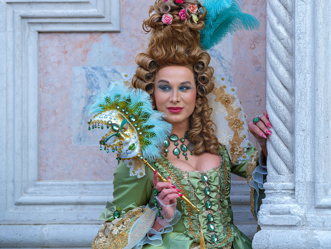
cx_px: 166
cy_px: 124
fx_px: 1320
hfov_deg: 14.3
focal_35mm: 138
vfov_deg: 10.7
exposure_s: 1/2700
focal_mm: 175
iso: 320
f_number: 2.8
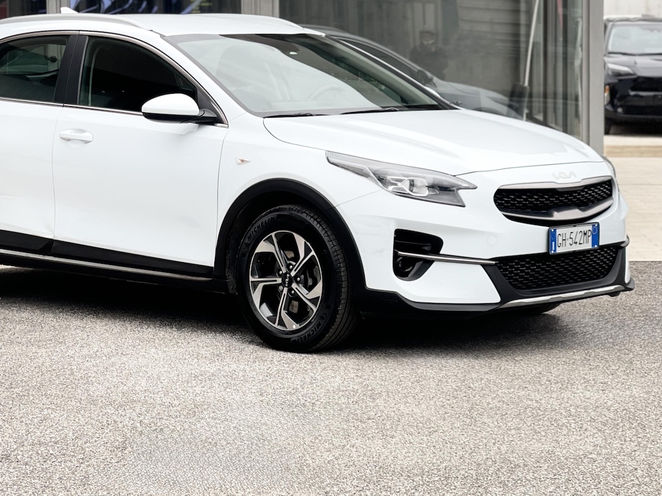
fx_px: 1721
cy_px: 178
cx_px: 242
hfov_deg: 21.7
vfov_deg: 16.4
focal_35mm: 90
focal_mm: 7.5
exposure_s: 1/132
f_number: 2.2
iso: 20
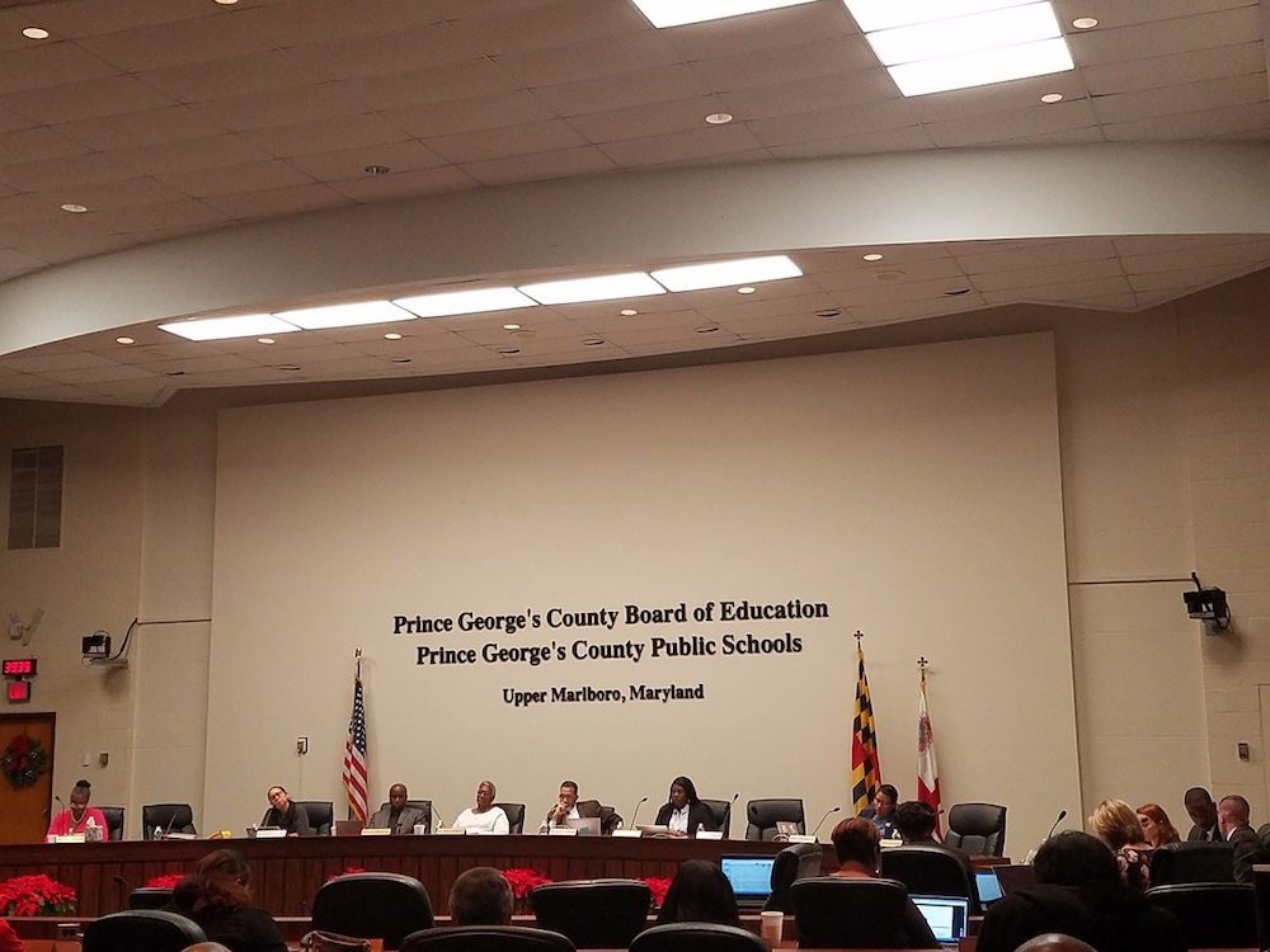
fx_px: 954
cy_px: 476
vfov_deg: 53.1
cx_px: 635
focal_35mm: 26
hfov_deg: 67.3
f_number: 1.7
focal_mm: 4.2
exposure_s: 1/60
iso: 160
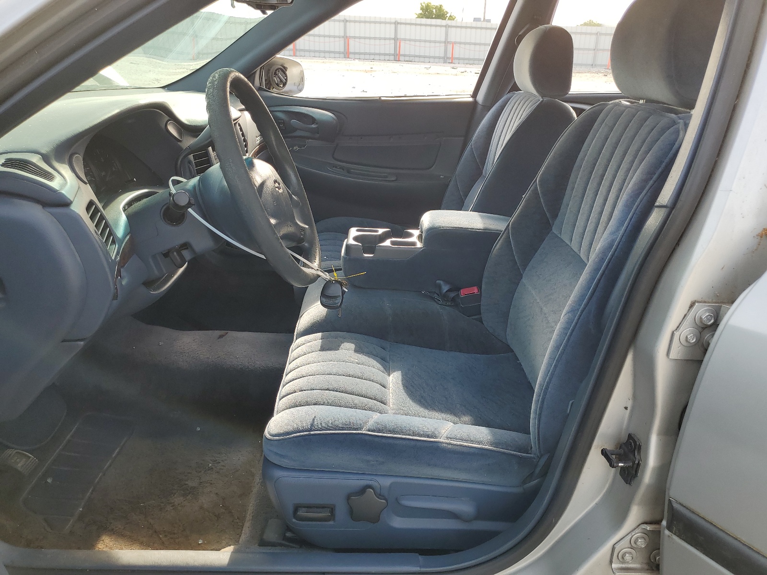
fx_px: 576
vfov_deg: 53.1
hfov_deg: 67.3
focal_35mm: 26
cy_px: 288
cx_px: 384
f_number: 1.5
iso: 50
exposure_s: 1/476
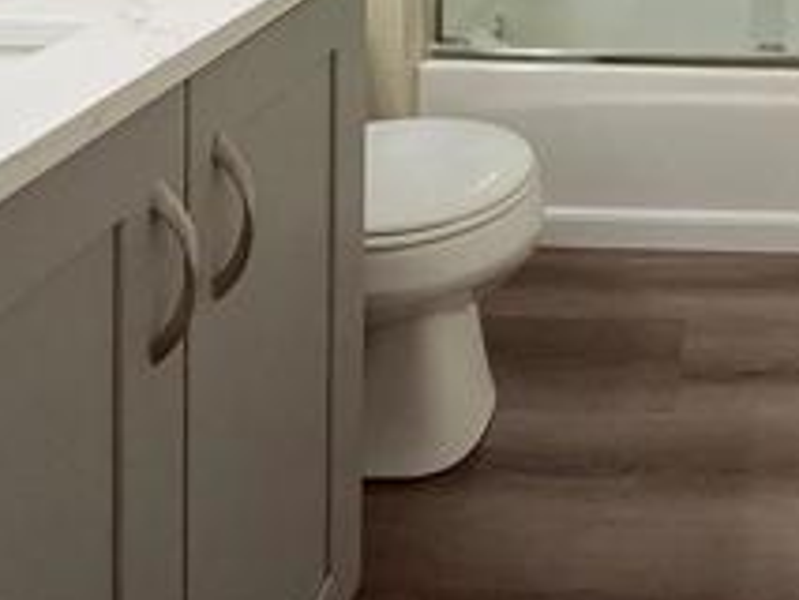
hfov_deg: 40.3
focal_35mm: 42
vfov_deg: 26.1
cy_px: -281
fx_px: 970
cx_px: 765
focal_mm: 2.22
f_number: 2.2
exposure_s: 1/120
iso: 320
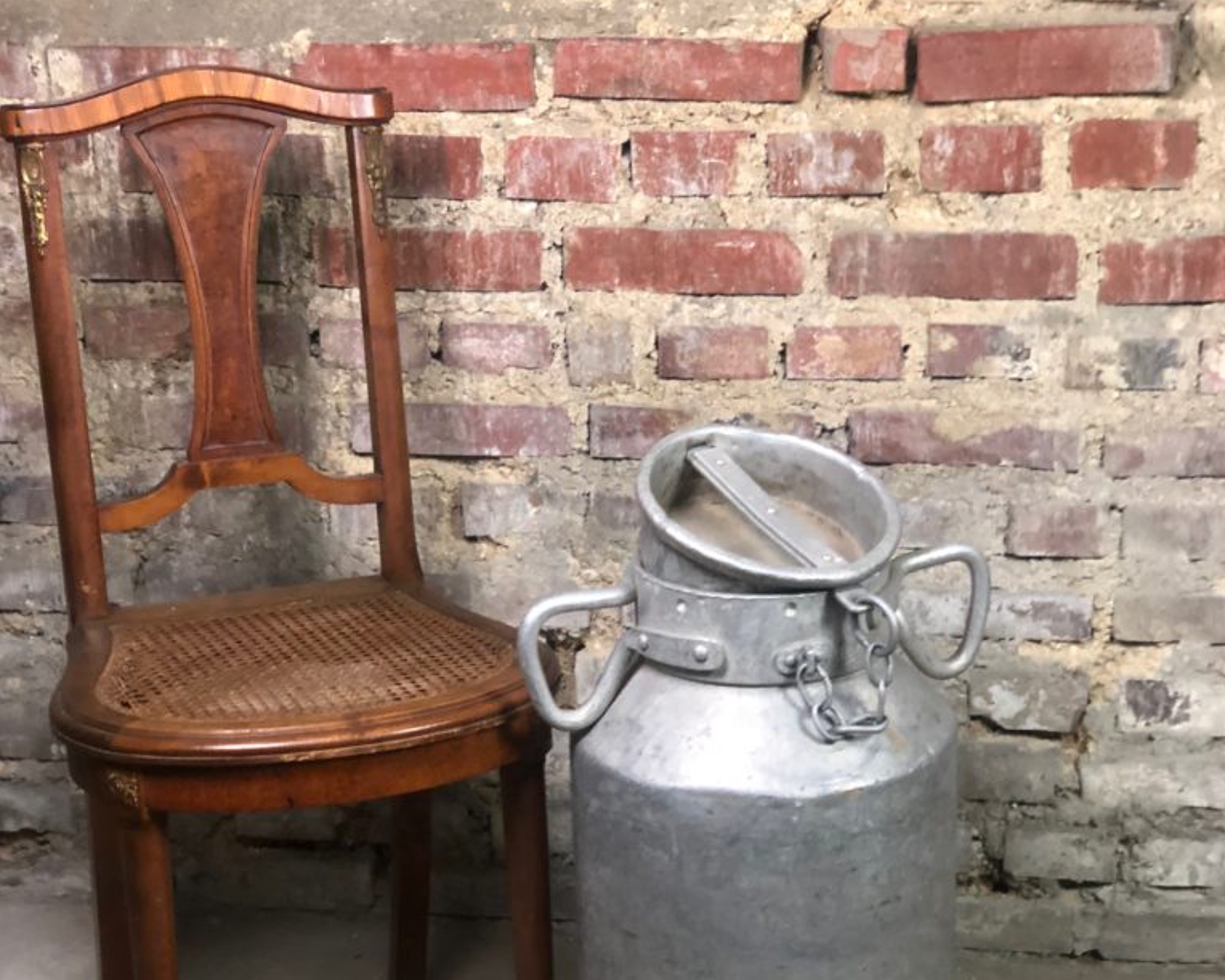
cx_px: 614
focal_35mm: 68
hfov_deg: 27.9
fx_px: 2465
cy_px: 678
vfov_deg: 22.4
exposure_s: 1/33
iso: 125
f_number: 2.4
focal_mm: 6
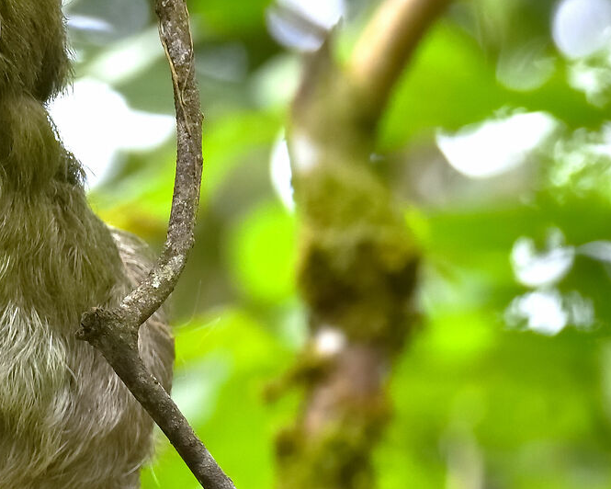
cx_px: -166
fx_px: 18391
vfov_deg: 1.5
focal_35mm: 1017
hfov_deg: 1.9
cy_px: -97
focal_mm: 300
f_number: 5.6
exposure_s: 1/500
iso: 1600
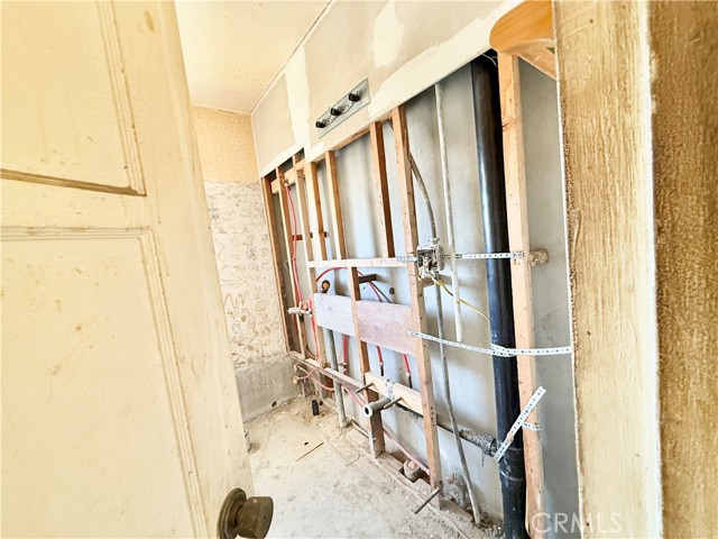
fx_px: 290
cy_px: 270
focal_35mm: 14
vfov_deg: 85.7
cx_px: 359
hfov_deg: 102.1
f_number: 2.2
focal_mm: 2.22
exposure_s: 1/67
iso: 400
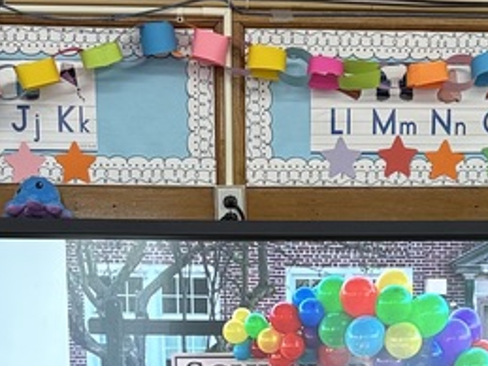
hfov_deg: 20.6
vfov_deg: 14.4
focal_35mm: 95
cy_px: 572
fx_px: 1339
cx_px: 294
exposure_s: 1/60
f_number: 1.78
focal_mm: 6.76
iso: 200
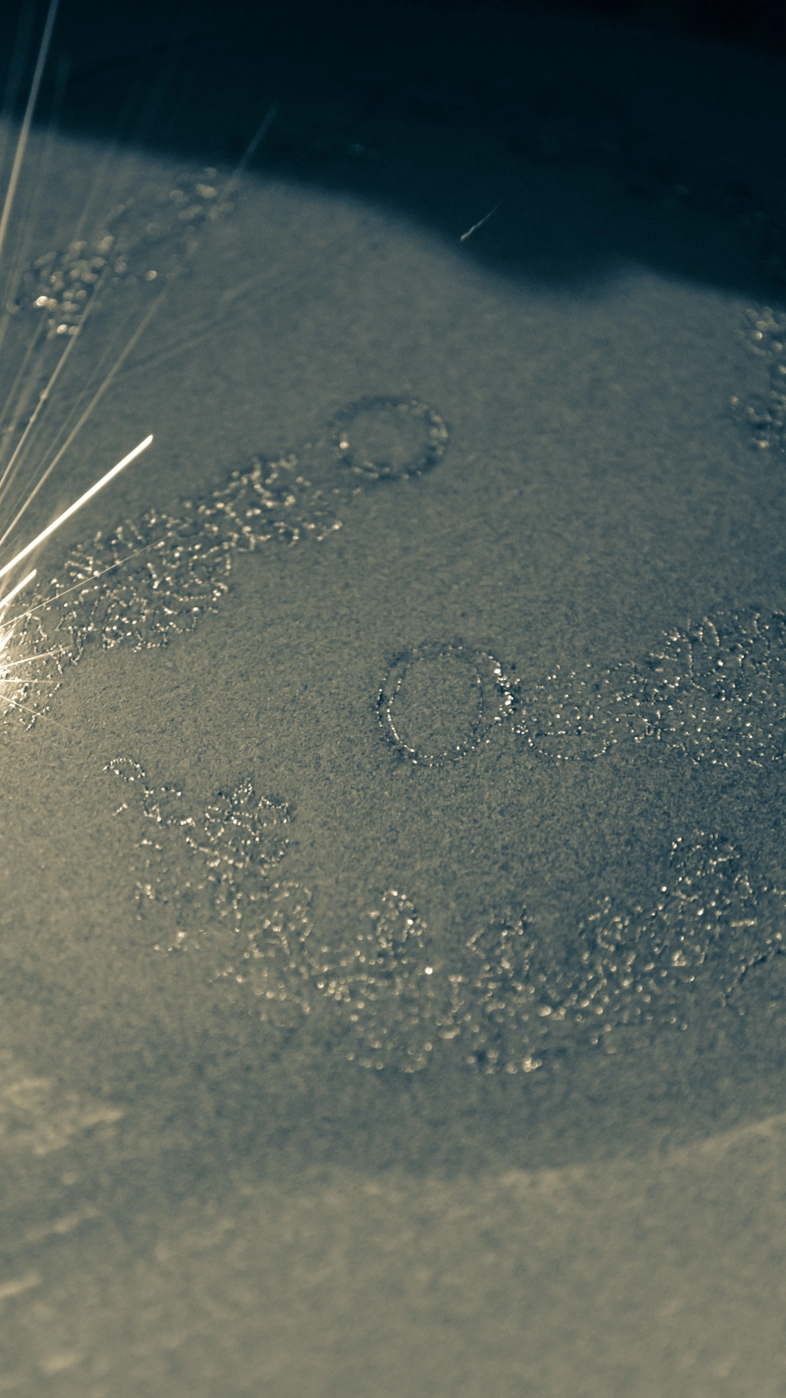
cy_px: 701
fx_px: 4040
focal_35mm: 109
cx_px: 513
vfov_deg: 19.6
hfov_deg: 11.1
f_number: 5.3
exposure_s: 1/40
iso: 400
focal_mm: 46
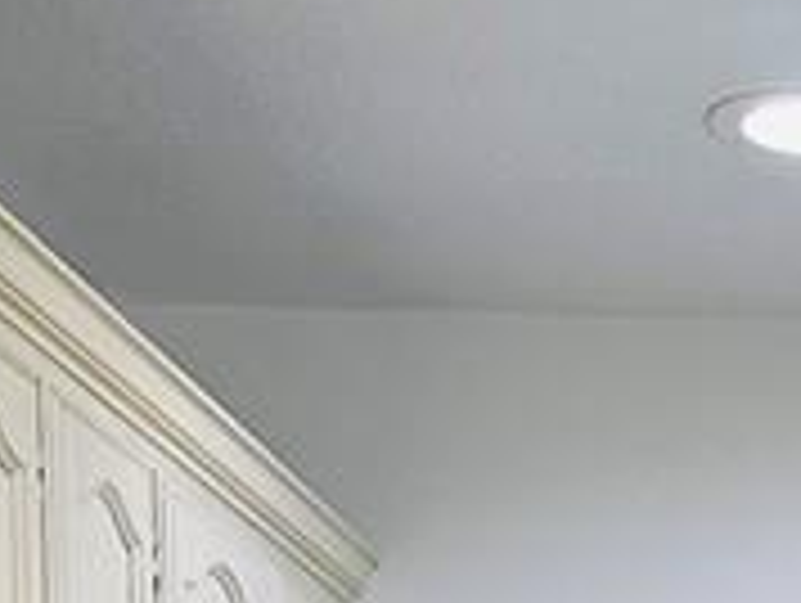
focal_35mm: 138
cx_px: 1314
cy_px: 1656
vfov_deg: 9.2
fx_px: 3198
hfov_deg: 13.2
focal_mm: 6.86
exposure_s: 1/120
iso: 125
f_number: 1.78
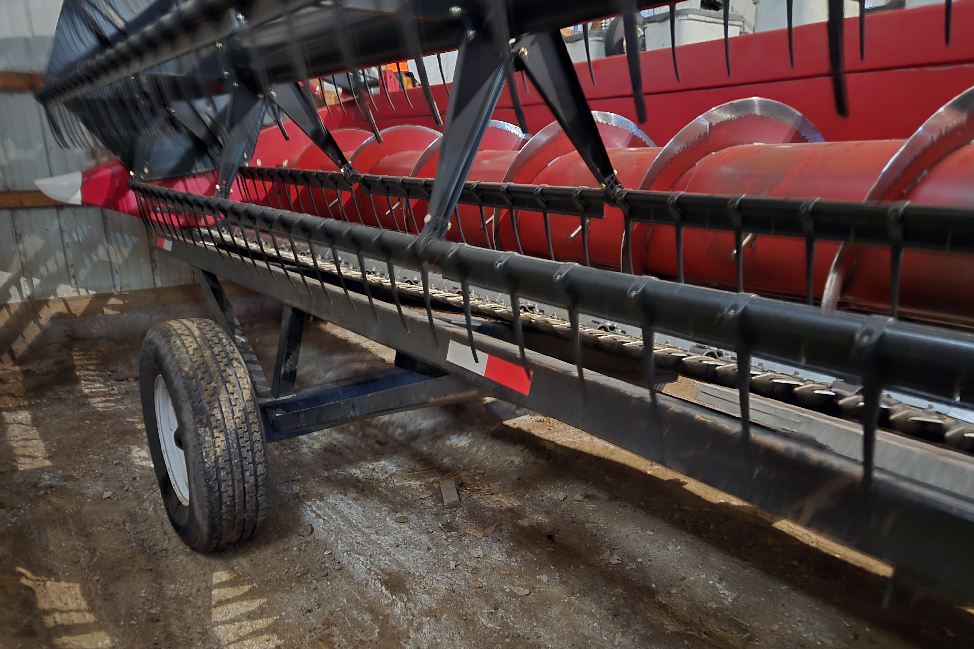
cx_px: 488
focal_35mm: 24
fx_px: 649
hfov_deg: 73.7
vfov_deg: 53.0
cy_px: 361
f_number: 1.8
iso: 2500
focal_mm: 5.4
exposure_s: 1/24
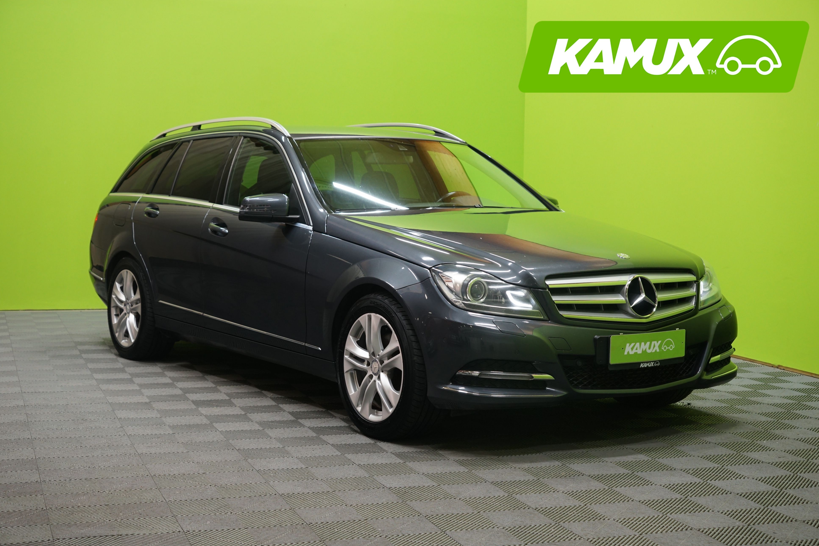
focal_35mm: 55
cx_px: 414
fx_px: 1251
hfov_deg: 36.2
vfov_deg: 24.6
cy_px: 272
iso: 800
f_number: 5.6
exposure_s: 1/20
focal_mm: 54
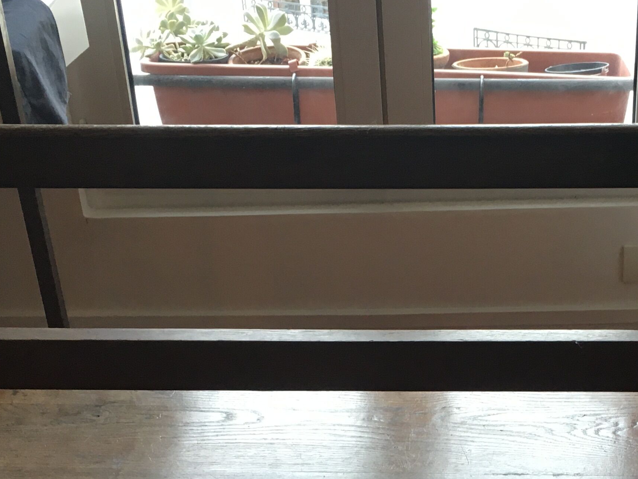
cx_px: 476
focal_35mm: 68
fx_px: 1253
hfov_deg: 28.2
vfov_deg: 21.0
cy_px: 457
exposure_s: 1/33
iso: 40
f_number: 2.2
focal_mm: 4.15
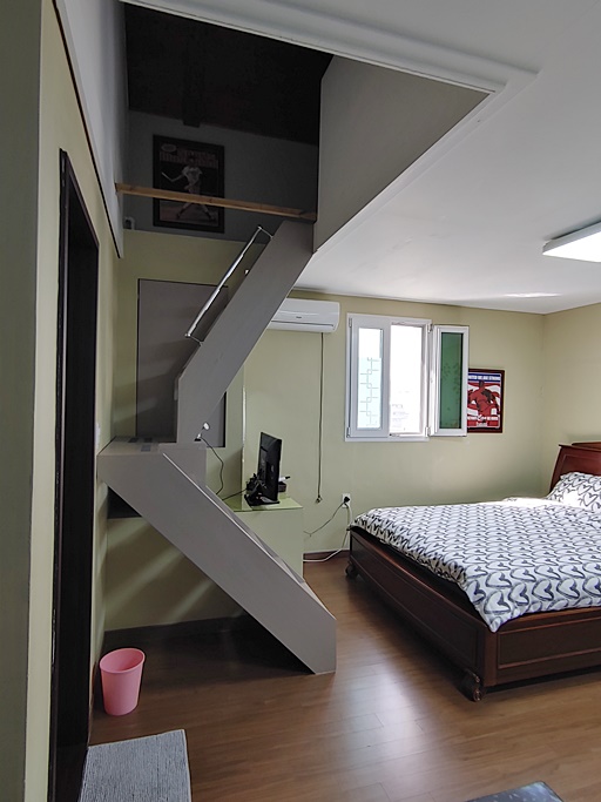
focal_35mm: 18
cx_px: 300
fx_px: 417
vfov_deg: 87.8
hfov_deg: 71.6
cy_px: 401
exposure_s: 1/30
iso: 100
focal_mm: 1.75
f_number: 2.4
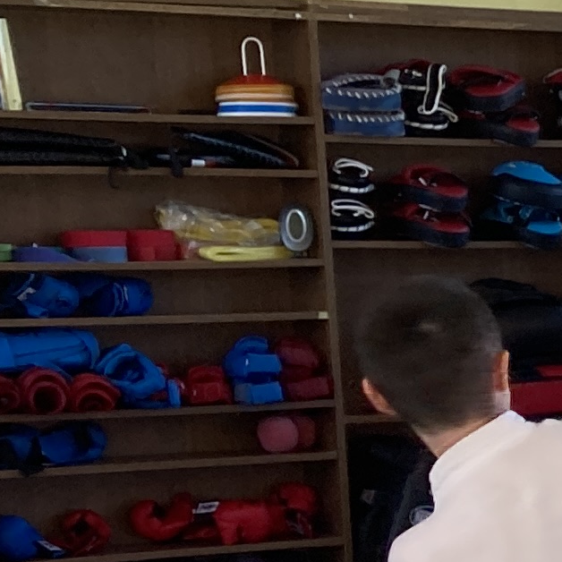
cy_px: 659
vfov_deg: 10.8
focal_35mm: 159
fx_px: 2921
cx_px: 1797
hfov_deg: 8.7
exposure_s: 1/128
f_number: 1.8
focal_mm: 3.99
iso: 20
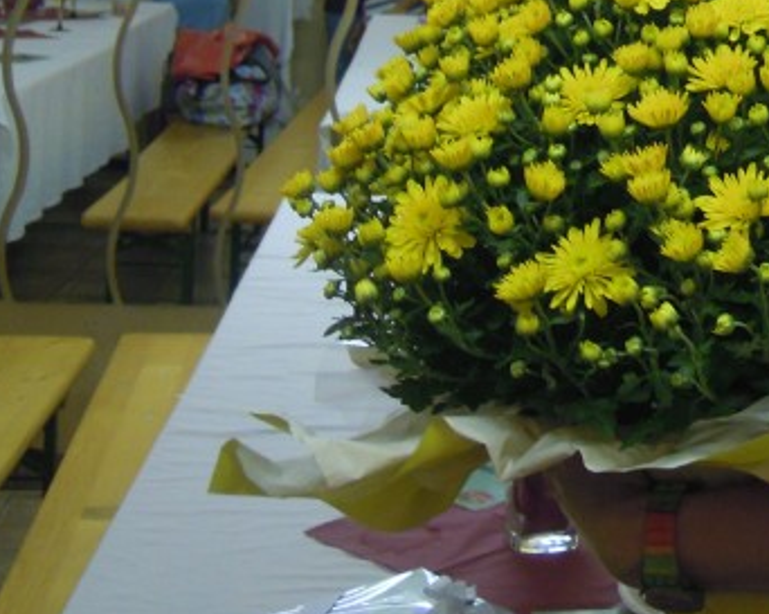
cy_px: -11
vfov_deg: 18.6
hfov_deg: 22.3
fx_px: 1819
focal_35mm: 80
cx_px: 881
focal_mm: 5
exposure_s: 1/30
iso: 180
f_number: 2.7
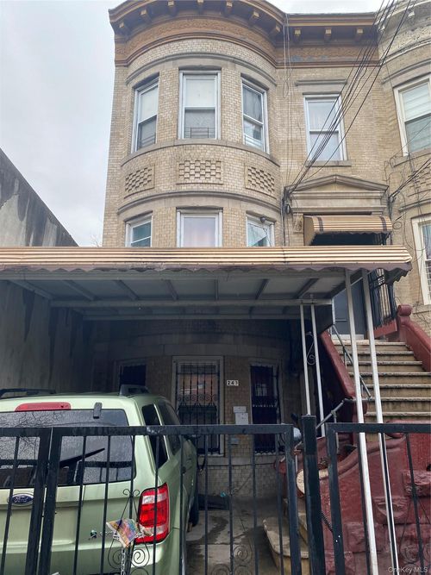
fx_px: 432
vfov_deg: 67.3
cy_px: 288
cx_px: 216
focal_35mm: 26
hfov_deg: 53.0
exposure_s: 1/370
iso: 32
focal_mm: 4.25
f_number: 1.8
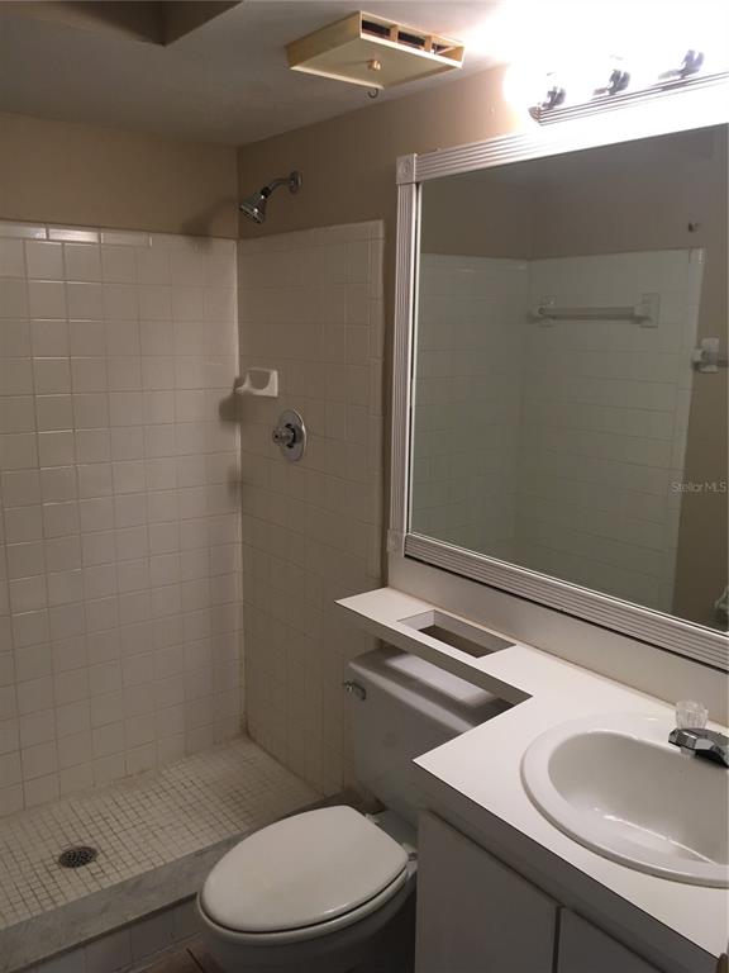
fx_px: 814
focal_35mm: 29
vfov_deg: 61.7
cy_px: 486
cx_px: 364
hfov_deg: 48.2
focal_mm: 4.15
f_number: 2.2
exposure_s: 1/30
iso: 40
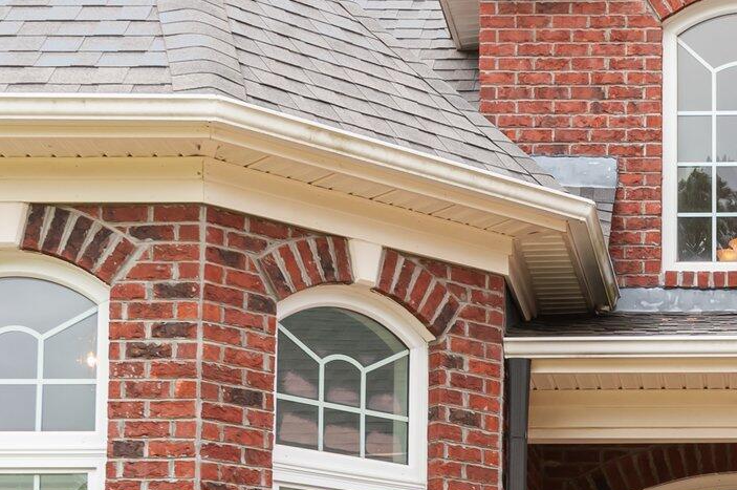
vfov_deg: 12.9
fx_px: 2086
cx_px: 737
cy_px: 663
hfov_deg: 19.5
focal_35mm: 102
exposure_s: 1/250
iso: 400
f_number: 8
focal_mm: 35
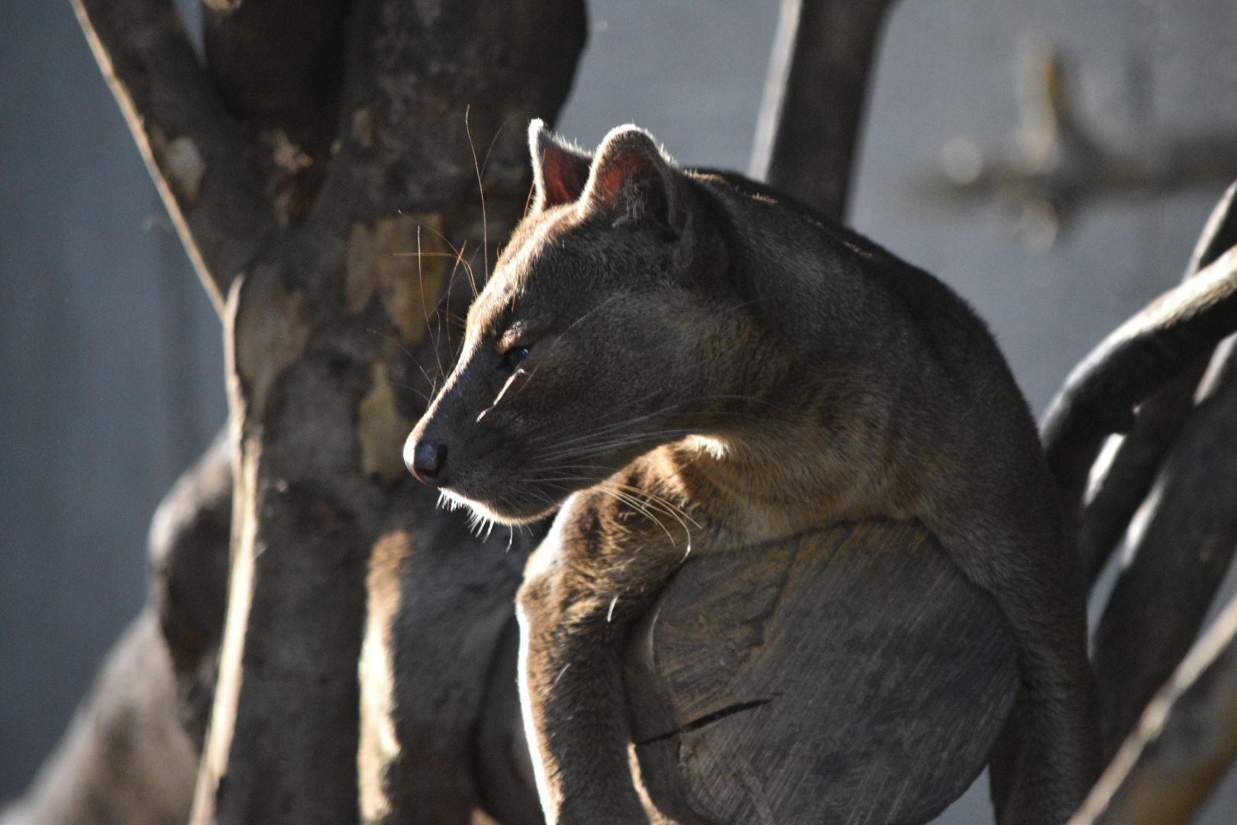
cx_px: 618
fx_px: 12369
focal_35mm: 360
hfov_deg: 5.7
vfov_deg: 3.8
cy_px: 412
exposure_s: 1/125
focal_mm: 240
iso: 3600
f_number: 5.3
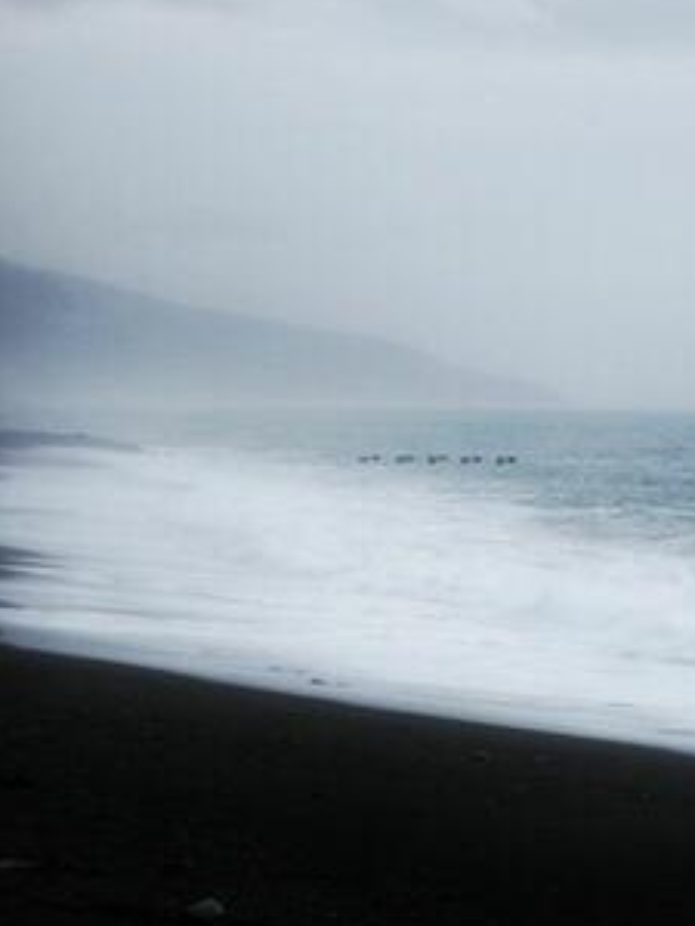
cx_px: 639
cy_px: 336
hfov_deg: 7.0
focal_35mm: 212
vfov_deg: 9.3
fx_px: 5675
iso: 171
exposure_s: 1/23.8
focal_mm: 19
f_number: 3.5
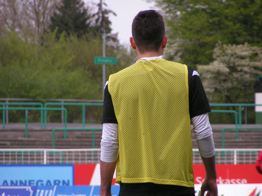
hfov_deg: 6.1
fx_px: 2467
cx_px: 131
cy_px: 98
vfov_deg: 4.6
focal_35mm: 326
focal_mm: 49.8
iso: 100
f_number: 3.5
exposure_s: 1/800
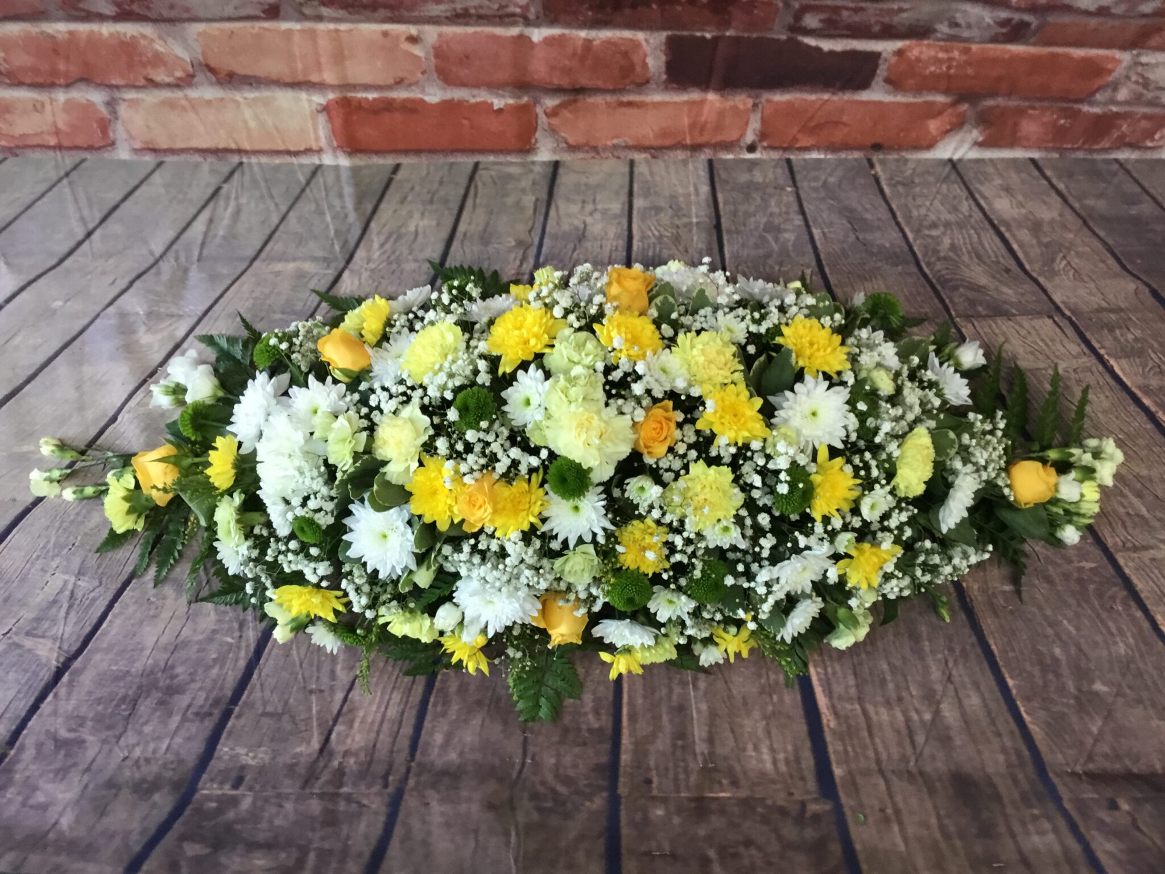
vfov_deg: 45.4
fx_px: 1043
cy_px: 437
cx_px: 582
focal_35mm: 31
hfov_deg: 58.4
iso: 125
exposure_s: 1/33
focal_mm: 3.3
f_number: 2.4
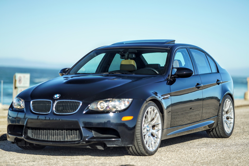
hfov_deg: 19.4
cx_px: 124
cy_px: 83
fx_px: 727
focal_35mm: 105
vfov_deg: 13.1
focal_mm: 105
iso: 100
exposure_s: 1/4000
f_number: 1.4
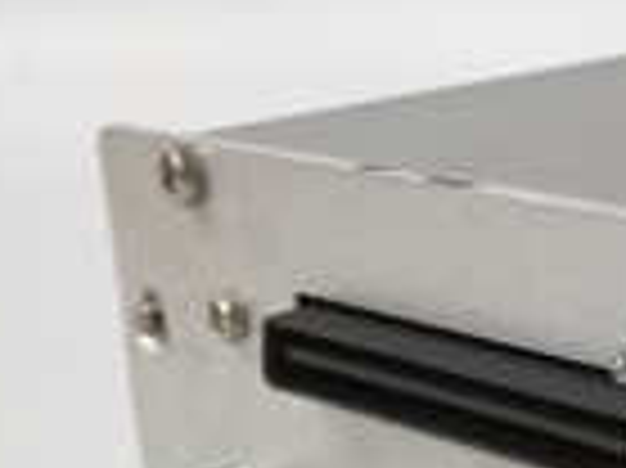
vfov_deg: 13.2
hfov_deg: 15.3
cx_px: 1103
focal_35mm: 112
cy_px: 126
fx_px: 2024
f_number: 1.8
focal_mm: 3.63
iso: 244
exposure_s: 1/30
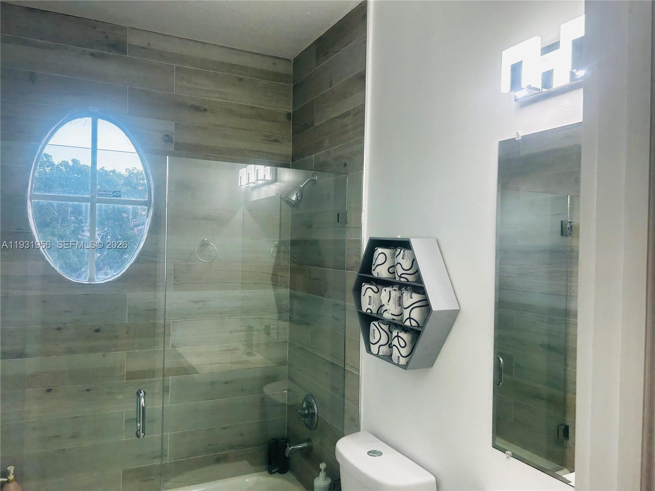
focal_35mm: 26
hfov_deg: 67.3
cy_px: 246
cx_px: 328
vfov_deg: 53.1
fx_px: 492
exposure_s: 1/120
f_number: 1.5
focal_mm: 5.7
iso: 80
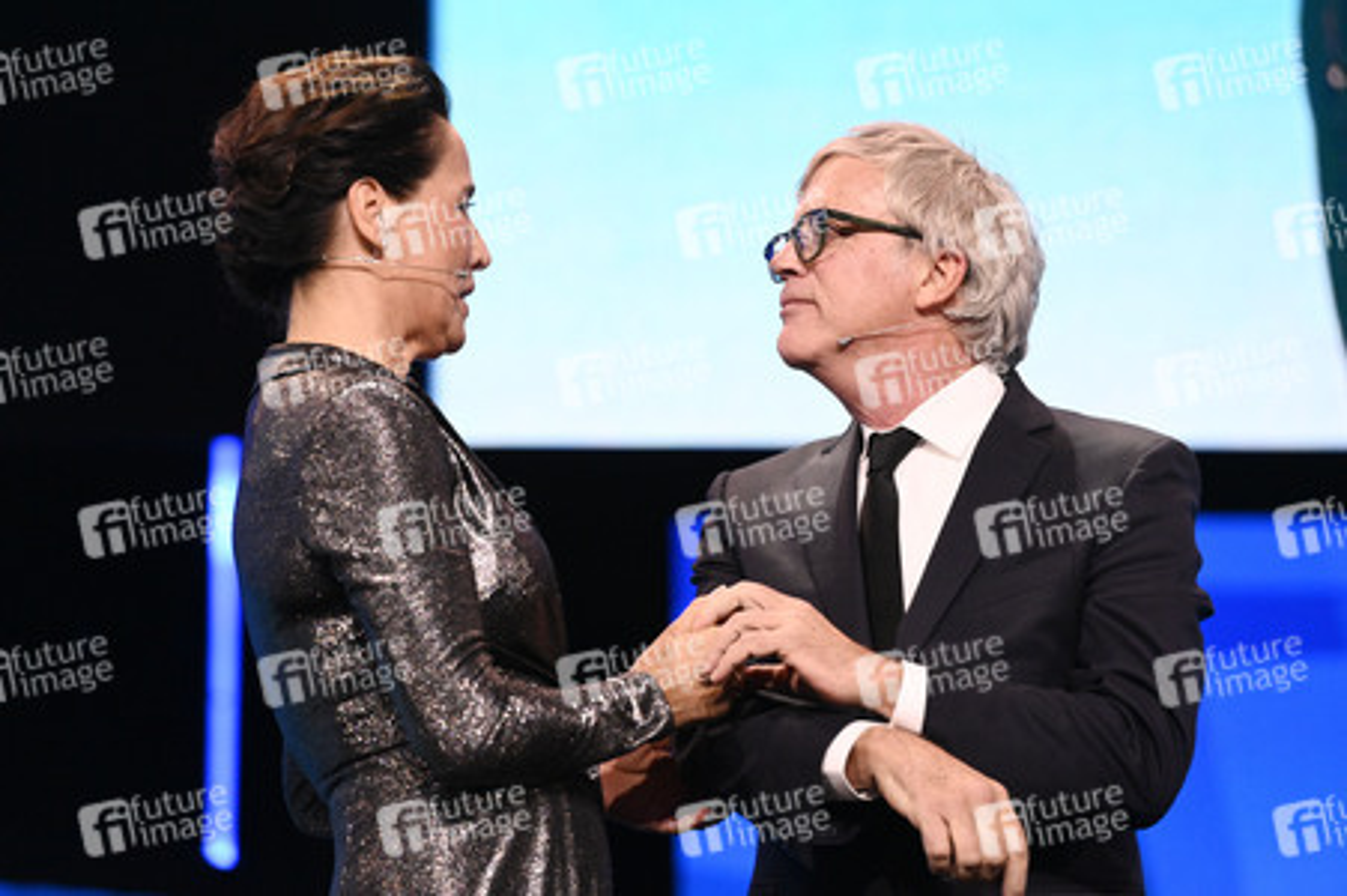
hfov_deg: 10.3
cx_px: 674
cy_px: 448
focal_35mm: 200
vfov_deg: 6.9
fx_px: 7478
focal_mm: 200
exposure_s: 1/250
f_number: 4.5
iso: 6400
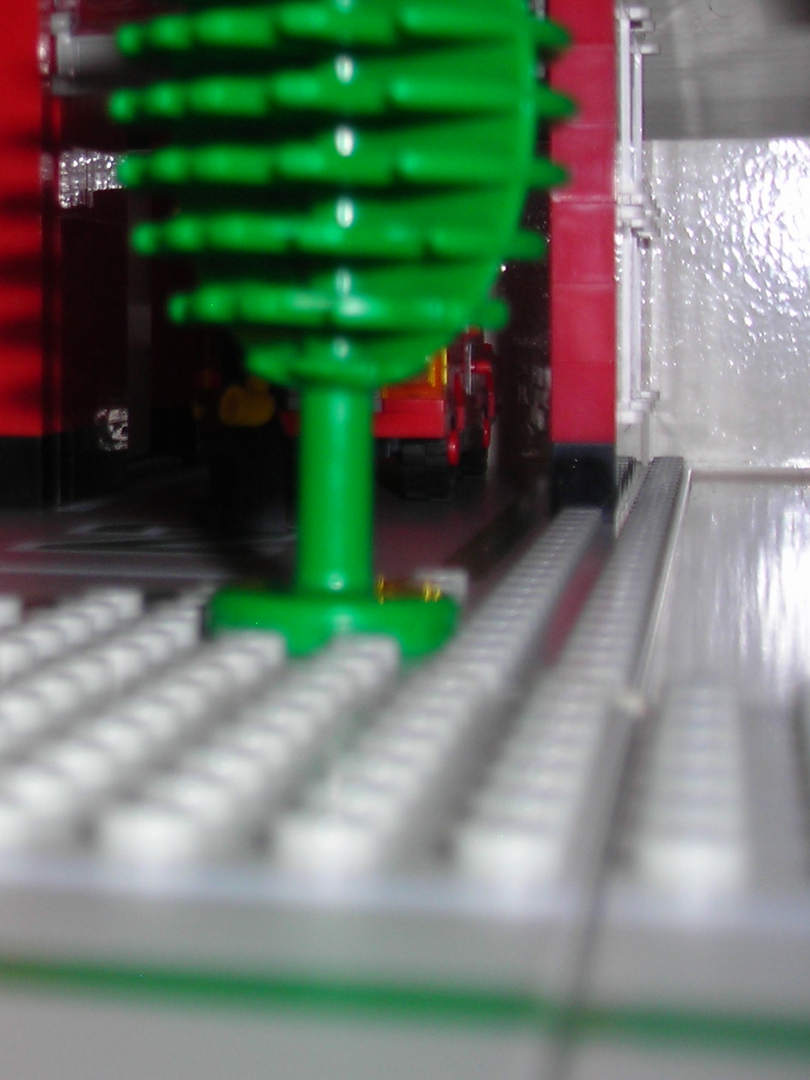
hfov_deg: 17.7
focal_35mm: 78
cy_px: 322
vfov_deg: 24.8
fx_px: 2434
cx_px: -239
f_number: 6.4
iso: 50
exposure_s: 1/60.1
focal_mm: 6.3
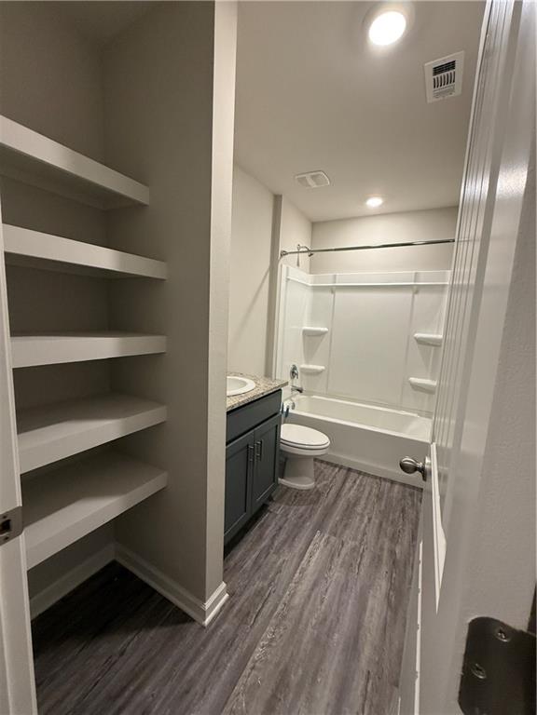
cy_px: 358
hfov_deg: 85.7
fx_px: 290
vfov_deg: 102.1
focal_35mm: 14
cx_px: 268
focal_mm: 2.22
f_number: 2.2
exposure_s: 1/120
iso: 320
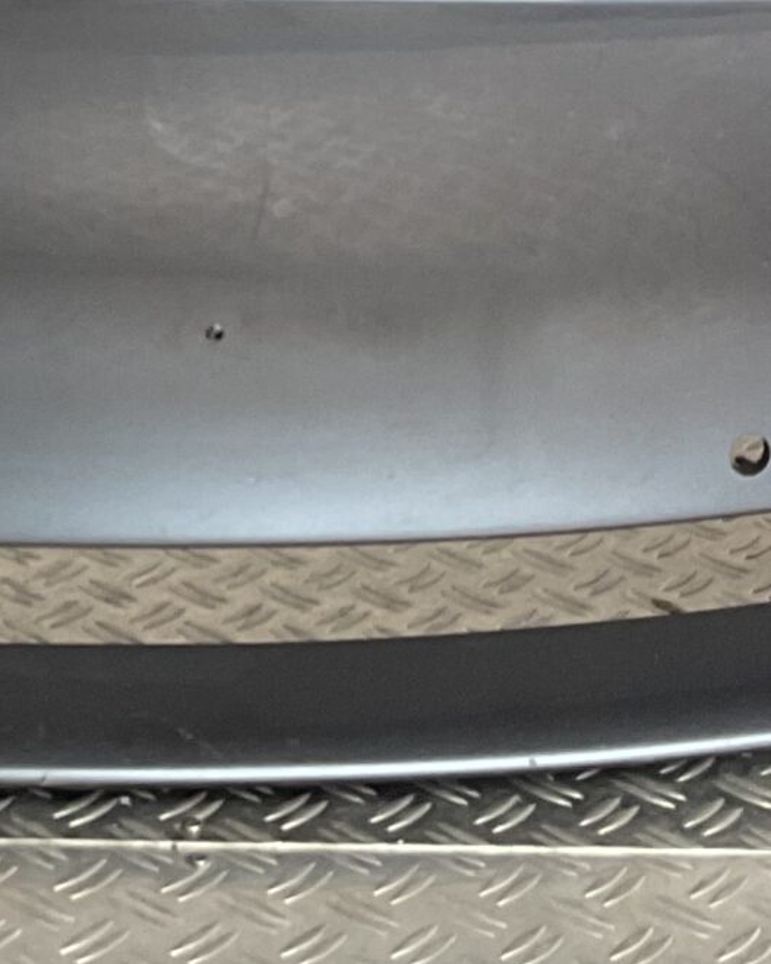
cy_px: -306
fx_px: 3138
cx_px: 22
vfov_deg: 16.5
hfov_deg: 13.8
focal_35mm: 110
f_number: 1.8
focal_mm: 3
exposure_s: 1/50
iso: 50
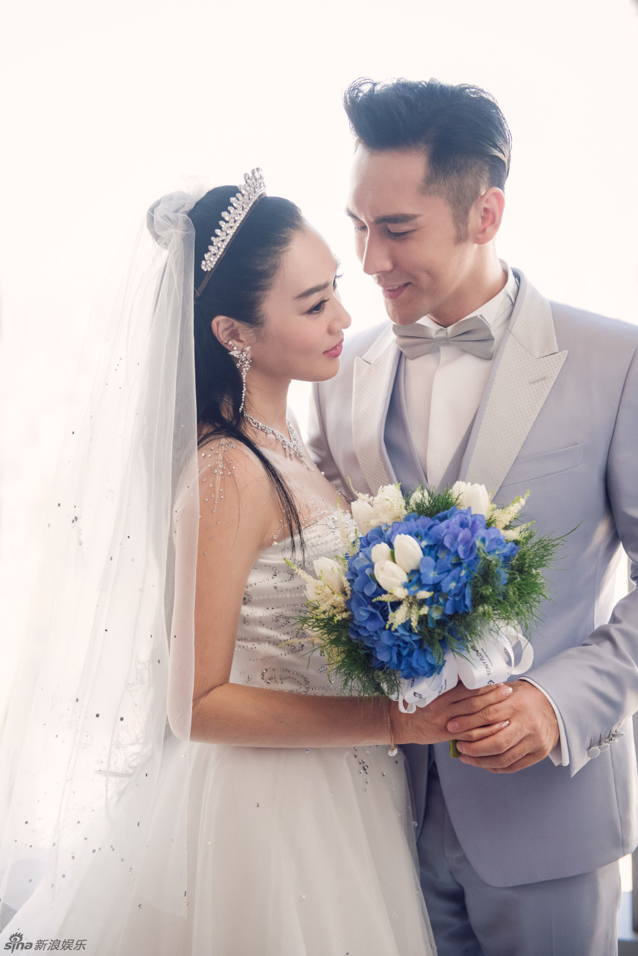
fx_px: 1329
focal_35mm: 50
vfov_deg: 39.6
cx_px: 319
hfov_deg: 27.0
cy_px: 478
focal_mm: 50
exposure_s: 1/250
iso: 320
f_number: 2.8
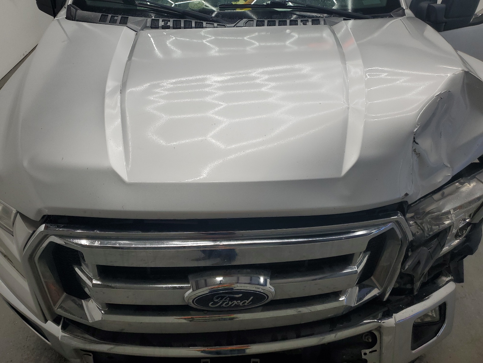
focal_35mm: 26
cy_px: 182
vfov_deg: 53.1
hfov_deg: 67.3
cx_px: 242
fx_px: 363
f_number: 1.5
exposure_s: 1/123
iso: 50
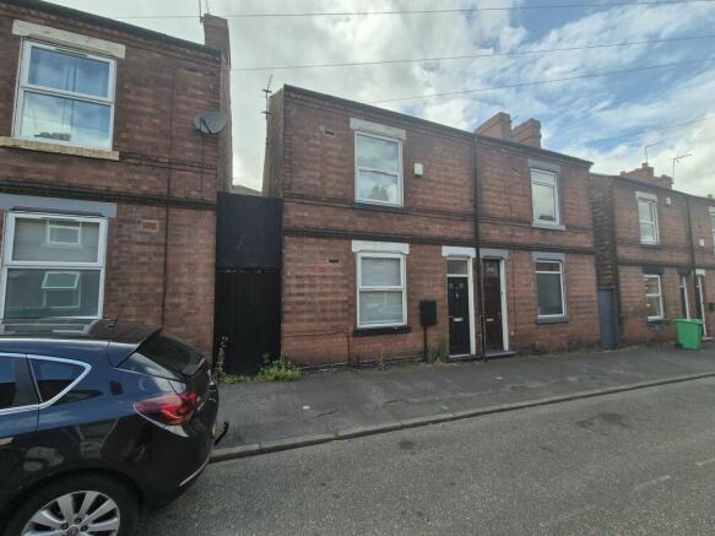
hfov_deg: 106.2
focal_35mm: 13
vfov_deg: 89.9
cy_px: 268
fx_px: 268
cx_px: 358
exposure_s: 1/1996
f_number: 2.2
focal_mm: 2.2
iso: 80
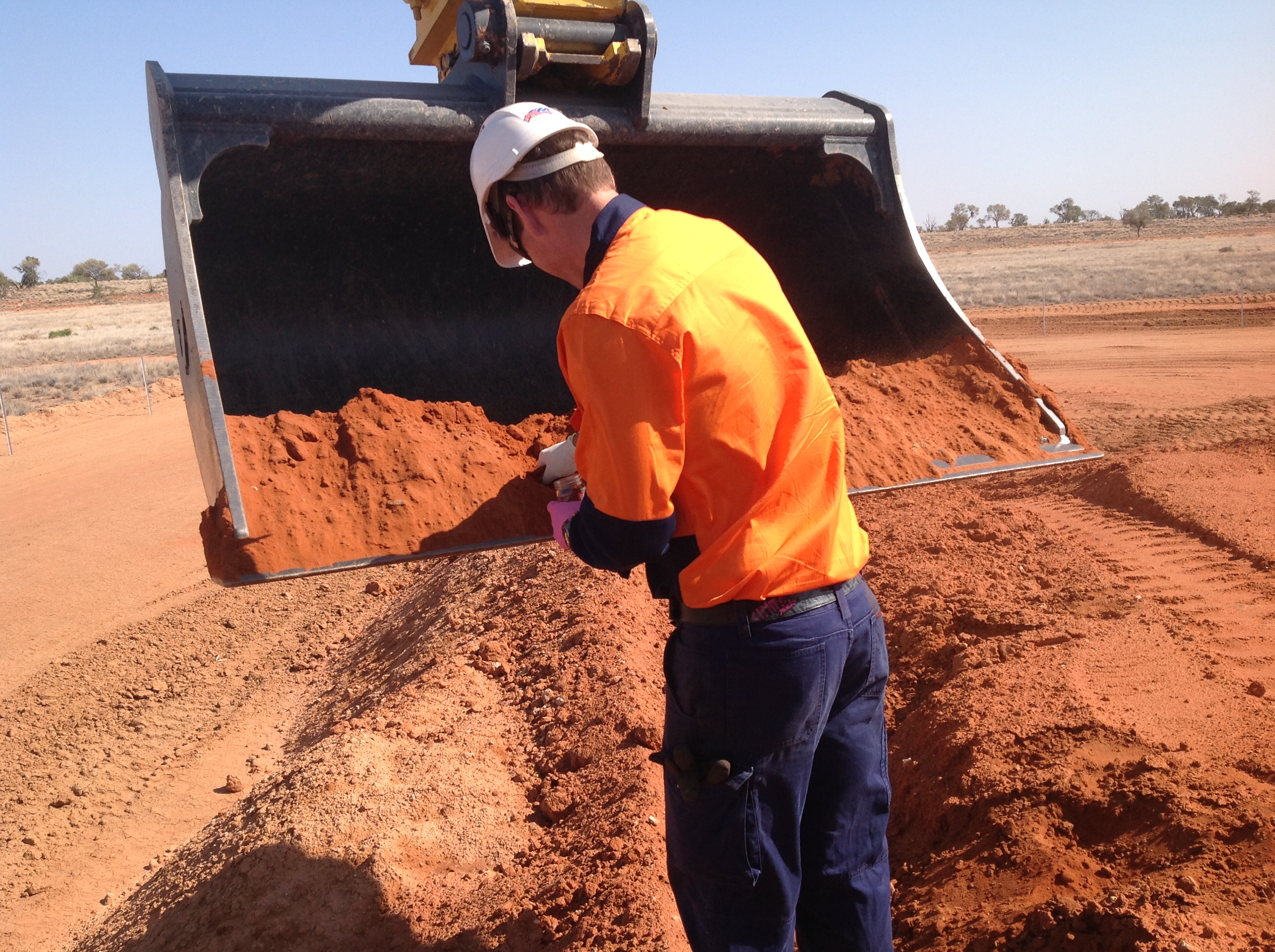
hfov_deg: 52.7
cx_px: 638
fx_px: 1287
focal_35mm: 35
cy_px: 476
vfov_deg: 40.6
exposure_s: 1/1314
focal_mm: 4.28
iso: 50
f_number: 2.4
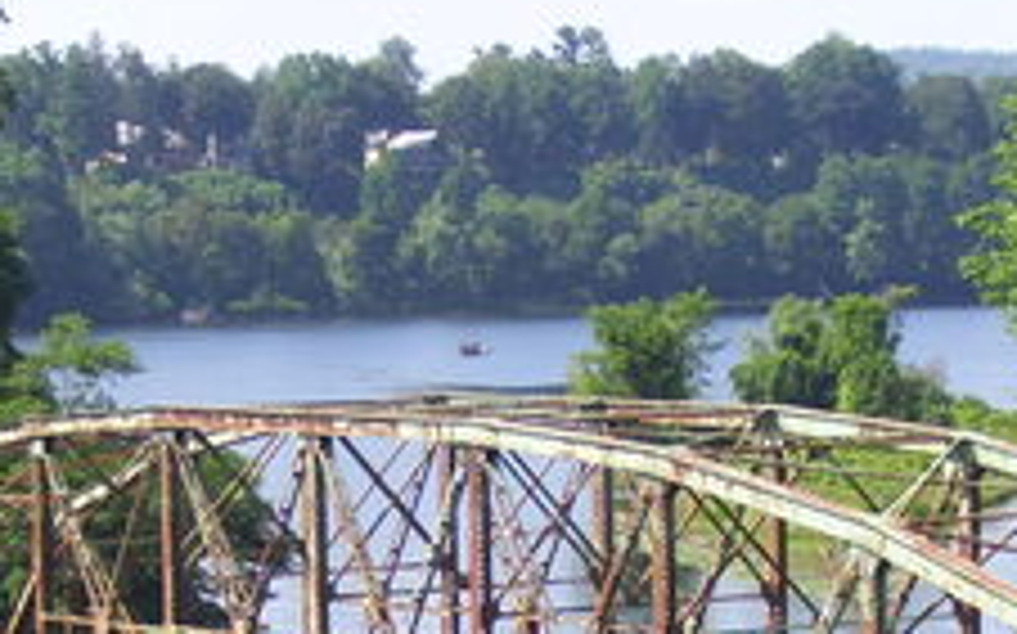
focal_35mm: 157
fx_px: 4349
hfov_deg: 13.3
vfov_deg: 8.2
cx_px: 544
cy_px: 800
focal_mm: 9.4
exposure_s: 1/640
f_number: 3.4
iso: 80
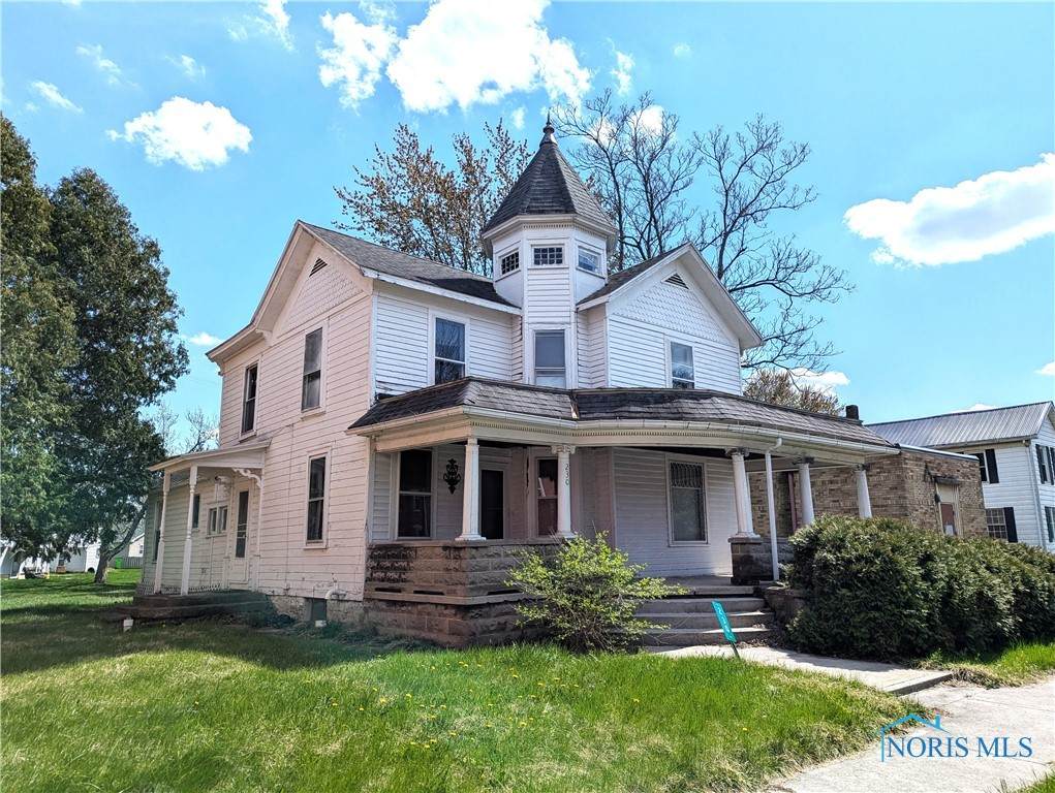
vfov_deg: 56.9
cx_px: 528
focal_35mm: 24
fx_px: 732
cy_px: 396
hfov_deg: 71.5
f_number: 1.85
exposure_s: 1/4926
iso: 46
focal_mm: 6.81
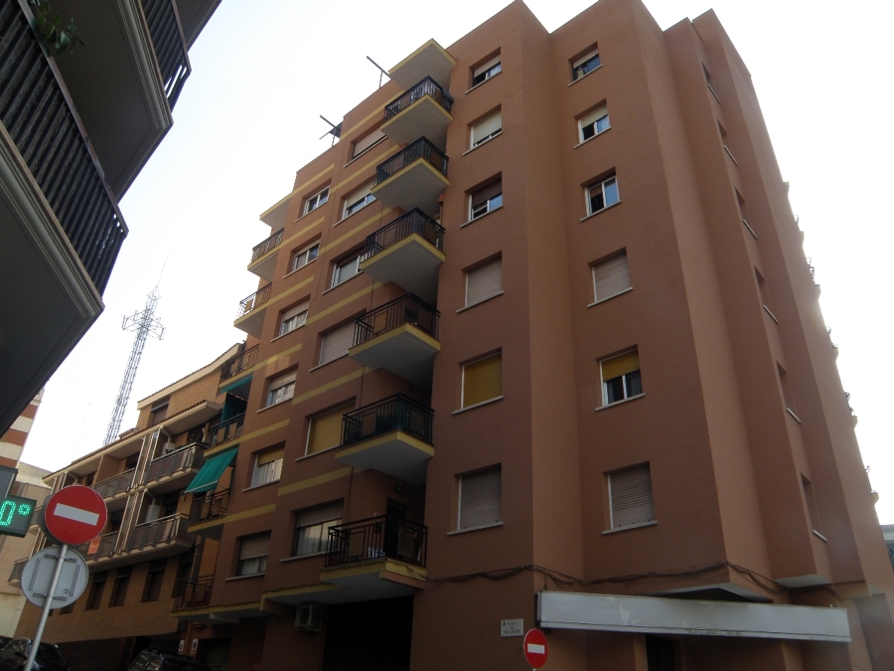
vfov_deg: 53.1
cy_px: 336
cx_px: 447
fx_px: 671
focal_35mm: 26
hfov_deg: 67.3
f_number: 5.6
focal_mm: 4.6
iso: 64
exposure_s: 1/200
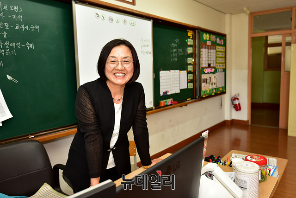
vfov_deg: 49.6
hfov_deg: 69.4
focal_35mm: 26
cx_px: 148
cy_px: 99
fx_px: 214
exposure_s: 1/200
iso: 1000
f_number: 4
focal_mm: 26
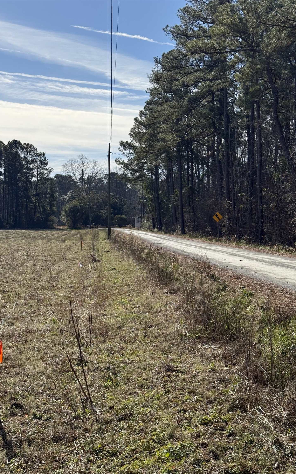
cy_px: 237
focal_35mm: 51
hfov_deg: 25.3
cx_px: 153
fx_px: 658
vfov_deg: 39.6
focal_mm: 6.76
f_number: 1.78
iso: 80
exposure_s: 1/7143
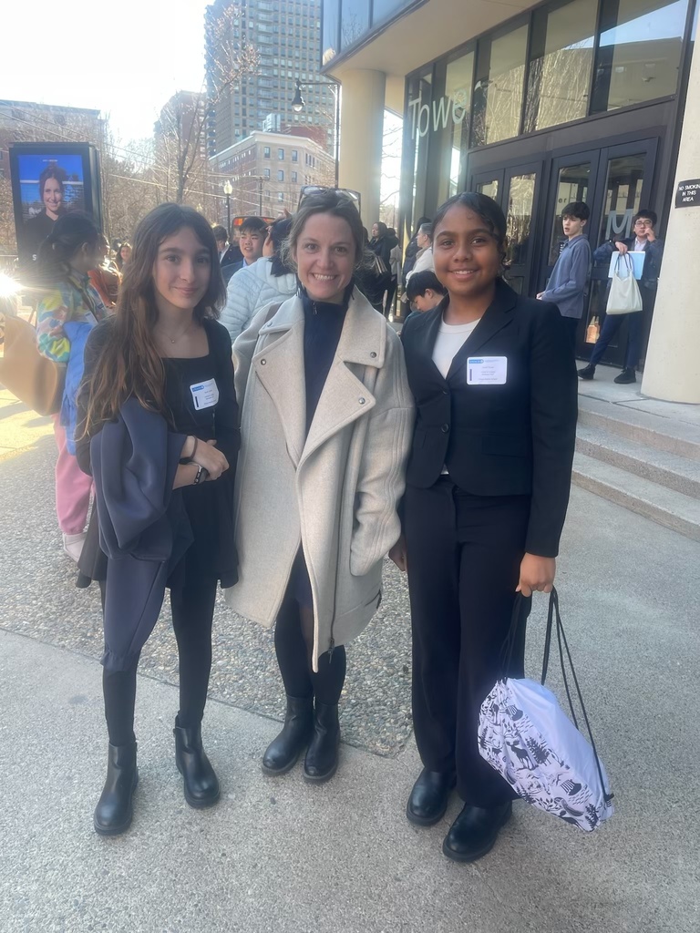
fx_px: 674
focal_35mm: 25
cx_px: 350
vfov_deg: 69.4
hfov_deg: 54.9
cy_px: 466
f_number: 1.6
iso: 32
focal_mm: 5.1
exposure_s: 1/167
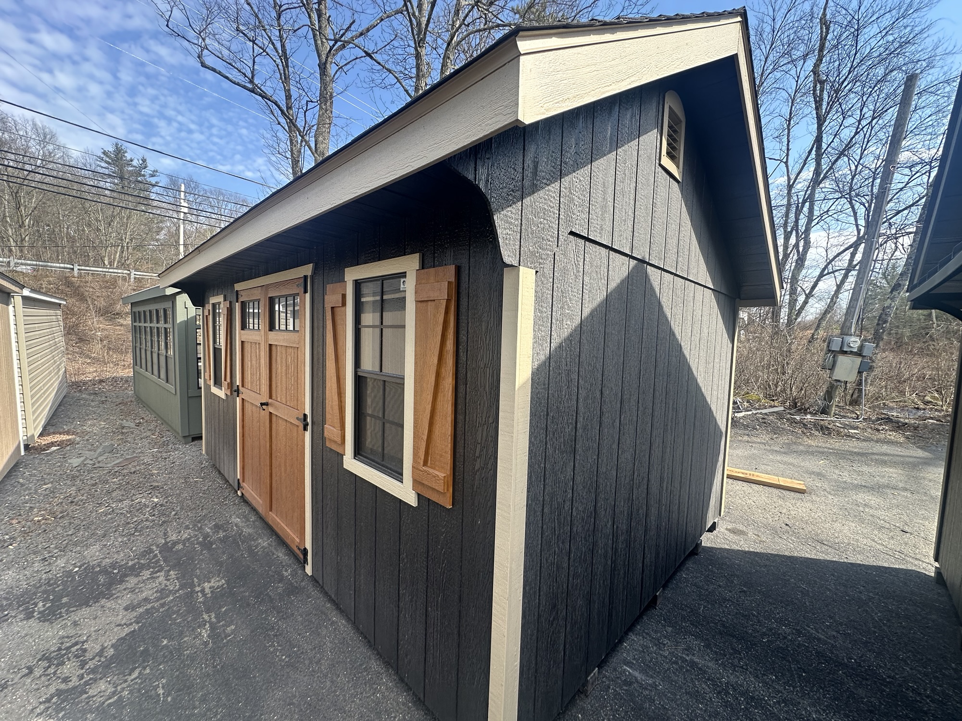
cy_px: 360
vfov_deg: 85.7
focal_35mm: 14
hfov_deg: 102.1
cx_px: 481
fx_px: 389
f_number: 2.2
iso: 40
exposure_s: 1/364
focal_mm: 2.22
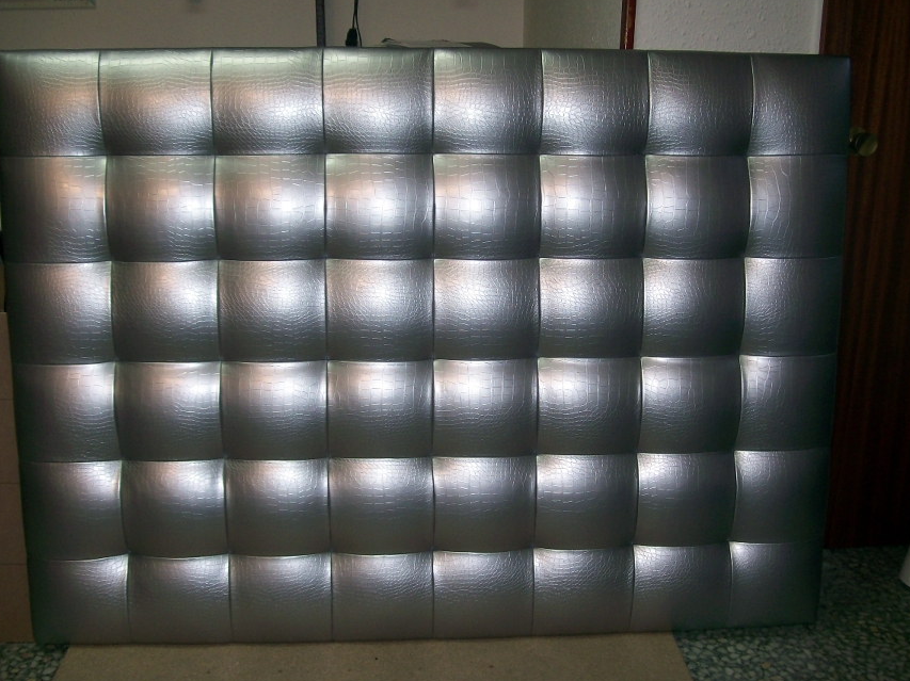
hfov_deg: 49.0
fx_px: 999
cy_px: 339
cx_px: 446
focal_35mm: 38
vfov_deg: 37.7
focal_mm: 6
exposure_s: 1/64
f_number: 2.7
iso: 80
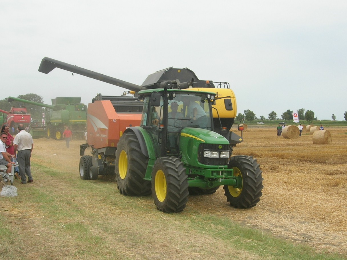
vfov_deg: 29.1
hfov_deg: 38.2
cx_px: 174
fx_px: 501
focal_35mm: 50
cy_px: 153
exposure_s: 1/527
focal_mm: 7.8
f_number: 4.8
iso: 64
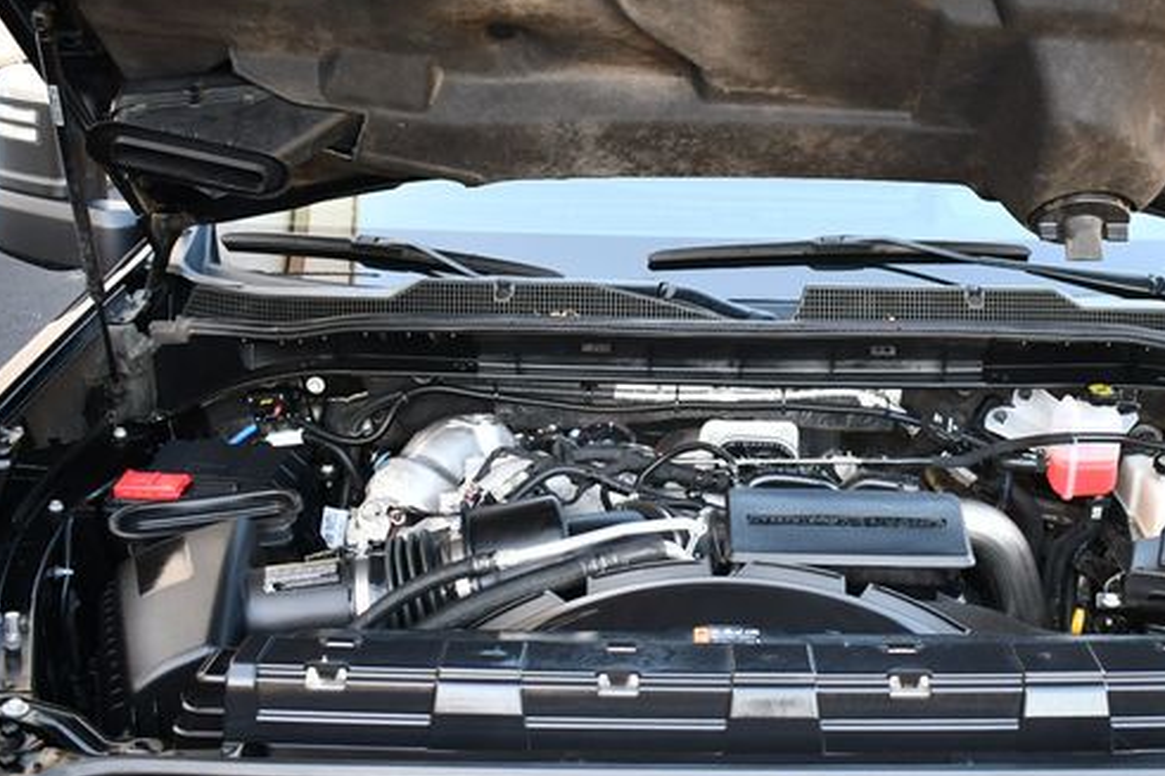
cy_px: 365
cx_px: 731
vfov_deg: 28.6
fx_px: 1520
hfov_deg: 41.6
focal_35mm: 47
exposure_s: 1/250
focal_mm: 18
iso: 720
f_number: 3.5
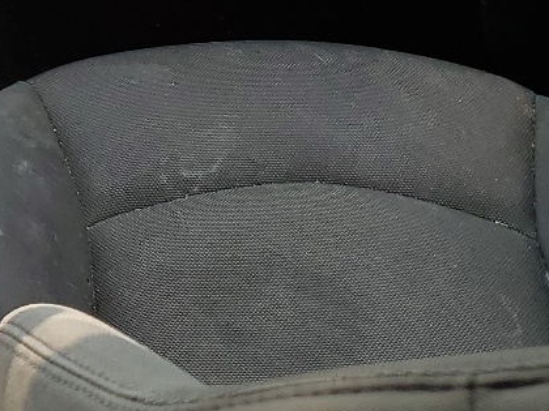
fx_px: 1570
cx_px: -205
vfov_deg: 14.8
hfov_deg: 18.2
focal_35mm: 99
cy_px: 43
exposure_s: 1/345
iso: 50
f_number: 1.5
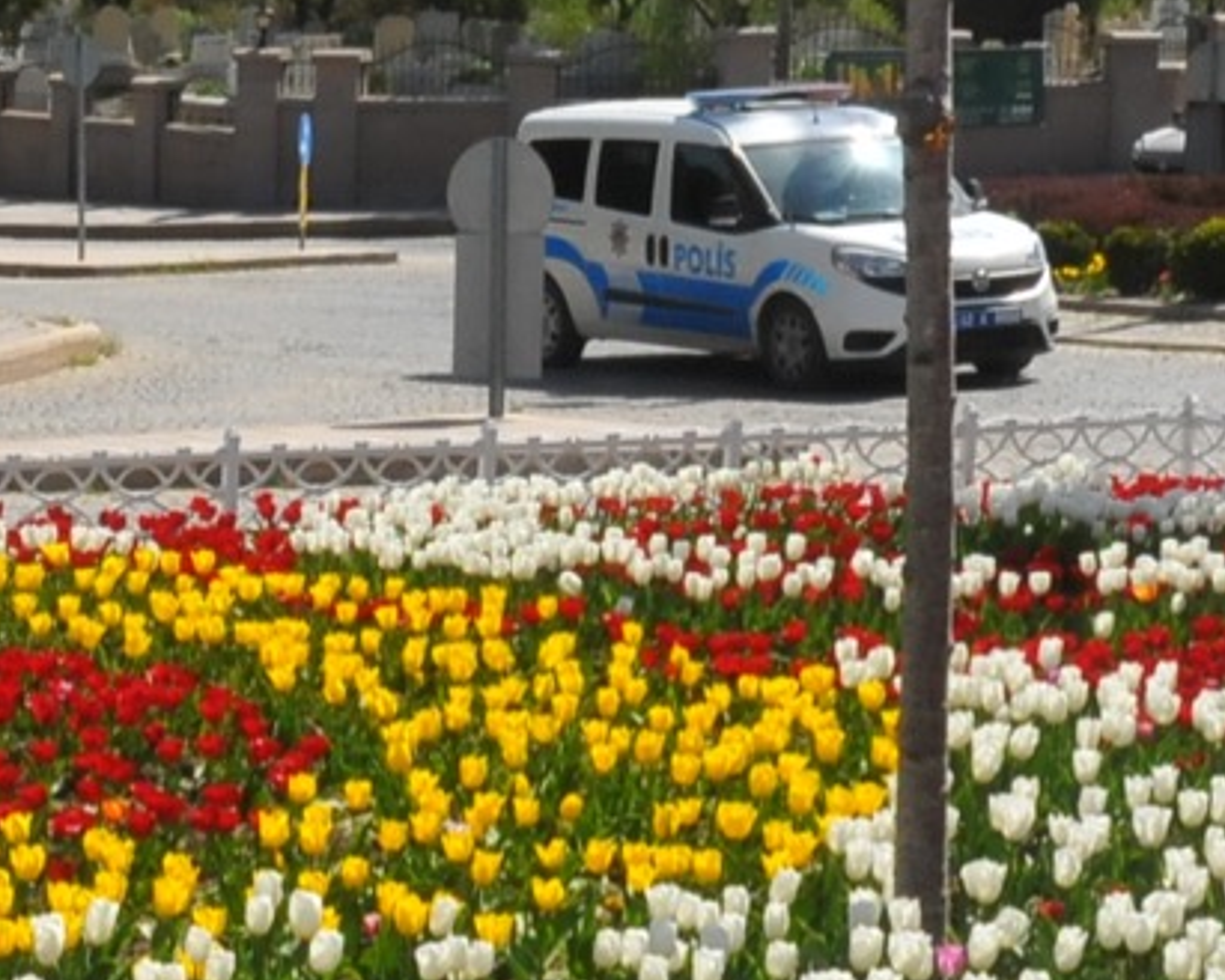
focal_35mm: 123
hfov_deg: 14.9
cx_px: -402
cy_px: 1038
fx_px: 4460
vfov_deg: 12.4
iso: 1000
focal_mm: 20
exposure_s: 1/250
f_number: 22
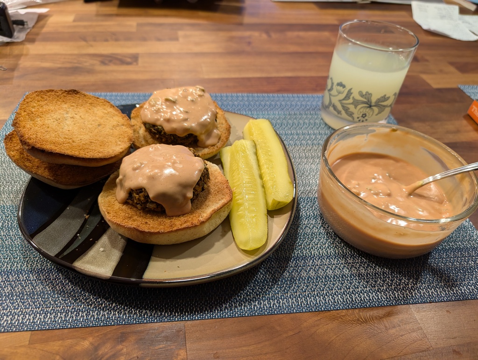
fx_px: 332
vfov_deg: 56.9
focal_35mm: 24
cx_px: 239
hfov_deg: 71.5
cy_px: 180
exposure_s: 1/24
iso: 138
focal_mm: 6.9
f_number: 1.68
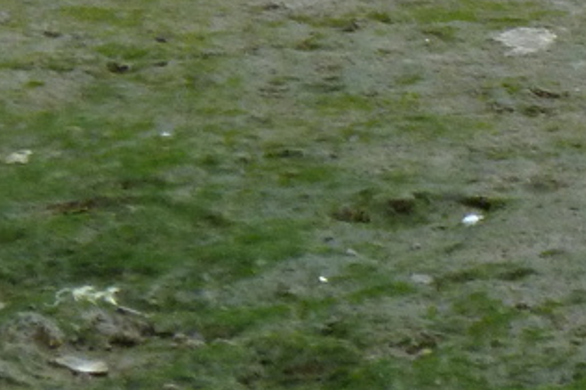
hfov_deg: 2.0
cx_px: 532
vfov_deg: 1.3
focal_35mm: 1057
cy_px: -487
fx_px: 17204
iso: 250
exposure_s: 1/125
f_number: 5.9
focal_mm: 36
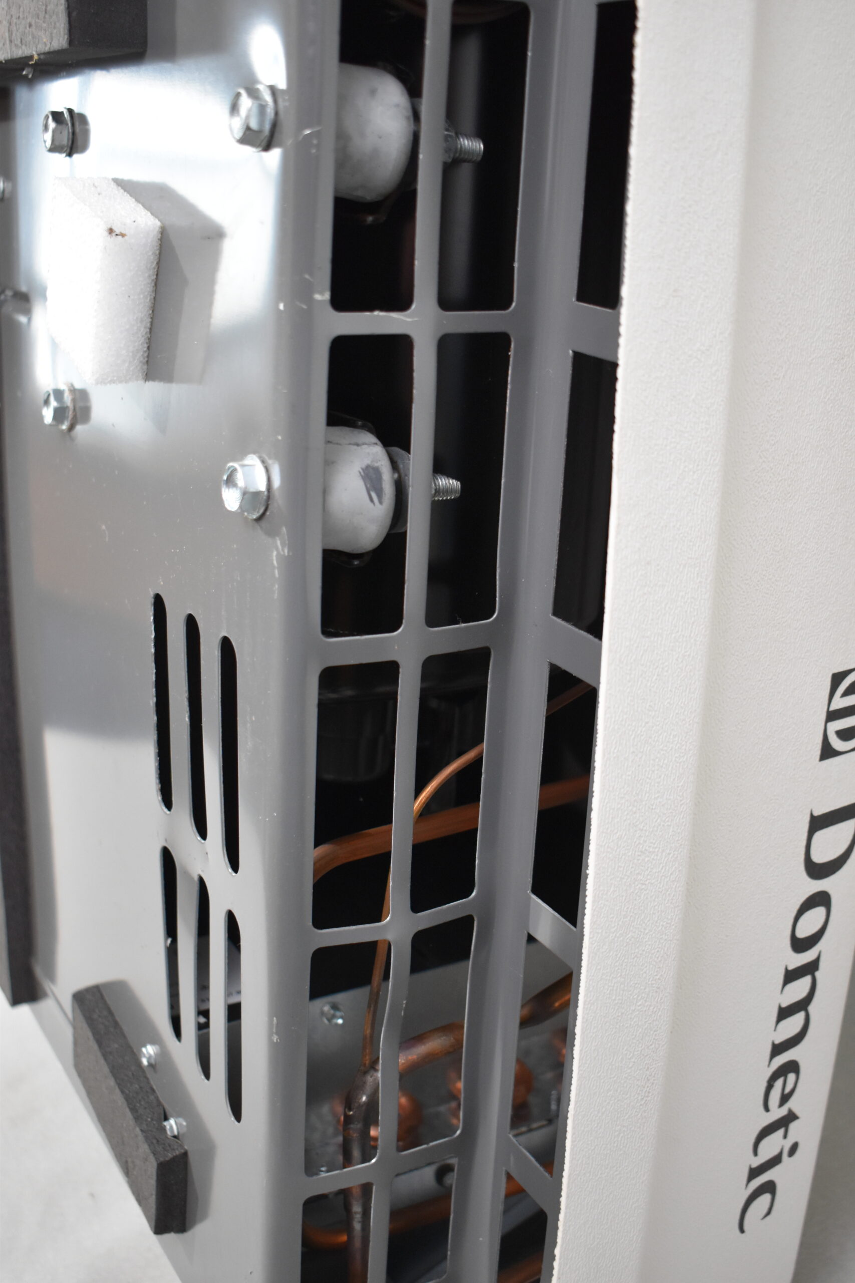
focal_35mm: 40
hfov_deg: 33.0
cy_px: 642
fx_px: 1443
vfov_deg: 47.9
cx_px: 428
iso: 1400
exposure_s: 1/125
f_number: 4
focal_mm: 27
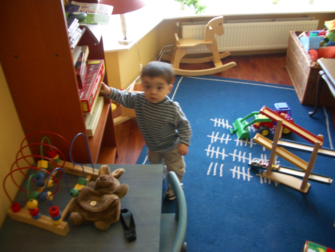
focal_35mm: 35
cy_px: 126
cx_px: 168
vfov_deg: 40.7
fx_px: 339
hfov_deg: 52.6
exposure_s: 1/8
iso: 100
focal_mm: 5.8
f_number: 2.6
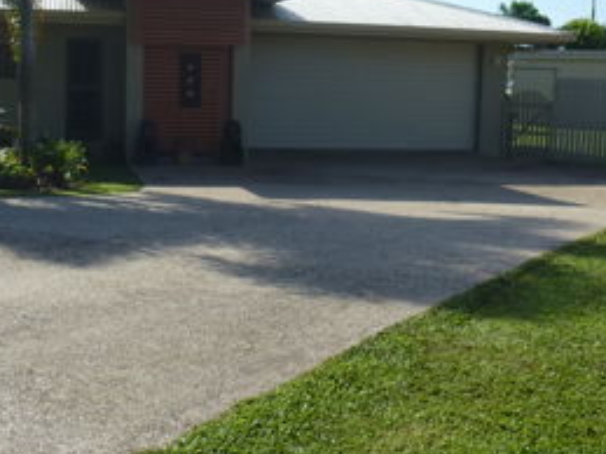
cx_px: 246
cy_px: 171
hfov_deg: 37.4
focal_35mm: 51
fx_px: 892
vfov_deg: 28.4
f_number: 3.3
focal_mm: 4.3
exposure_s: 1/1000
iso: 100
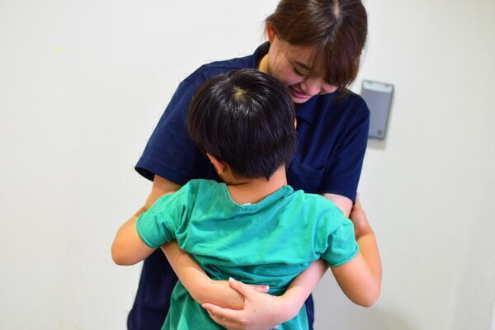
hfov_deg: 27.0
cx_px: 248
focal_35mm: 75
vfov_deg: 18.2
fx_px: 1031
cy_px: 165
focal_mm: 50
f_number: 1.8
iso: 800
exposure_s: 1/250
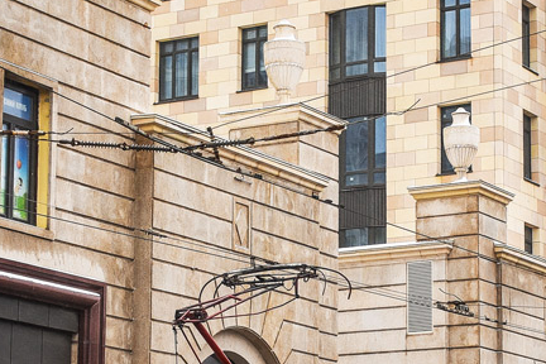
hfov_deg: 18.2
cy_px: 284
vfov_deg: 12.1
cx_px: 316
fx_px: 1704
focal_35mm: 112
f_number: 4
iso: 200
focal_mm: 27
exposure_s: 1/40
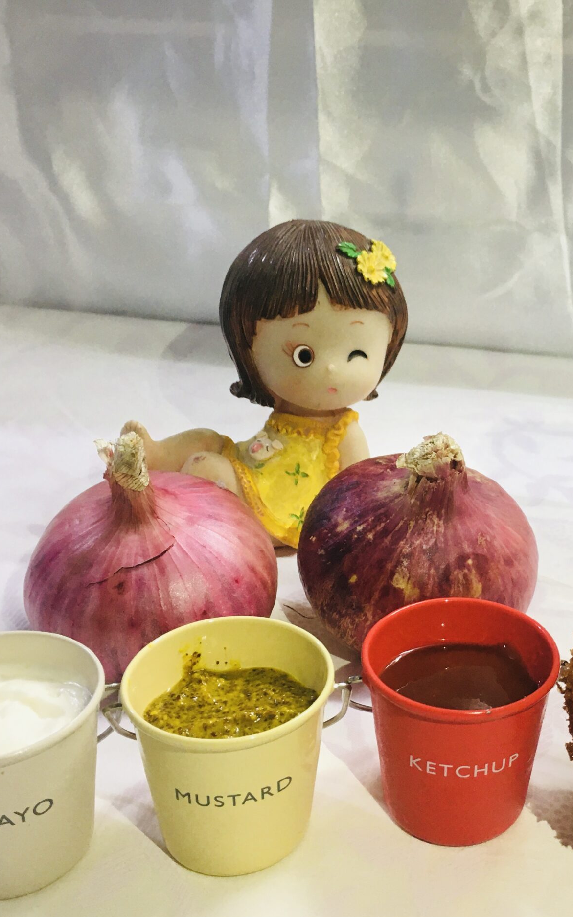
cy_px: 462
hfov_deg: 29.8
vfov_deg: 47.2
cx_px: 464
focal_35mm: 42
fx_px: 1050
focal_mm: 4.15
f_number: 2.2
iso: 50
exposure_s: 1/33
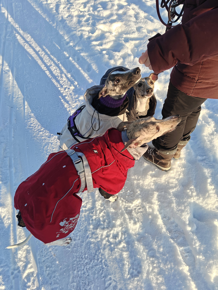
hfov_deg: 56.8
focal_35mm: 24
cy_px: 145
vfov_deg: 71.6
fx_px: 202
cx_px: 109
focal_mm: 5.59
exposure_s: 1/355
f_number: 1.8
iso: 80
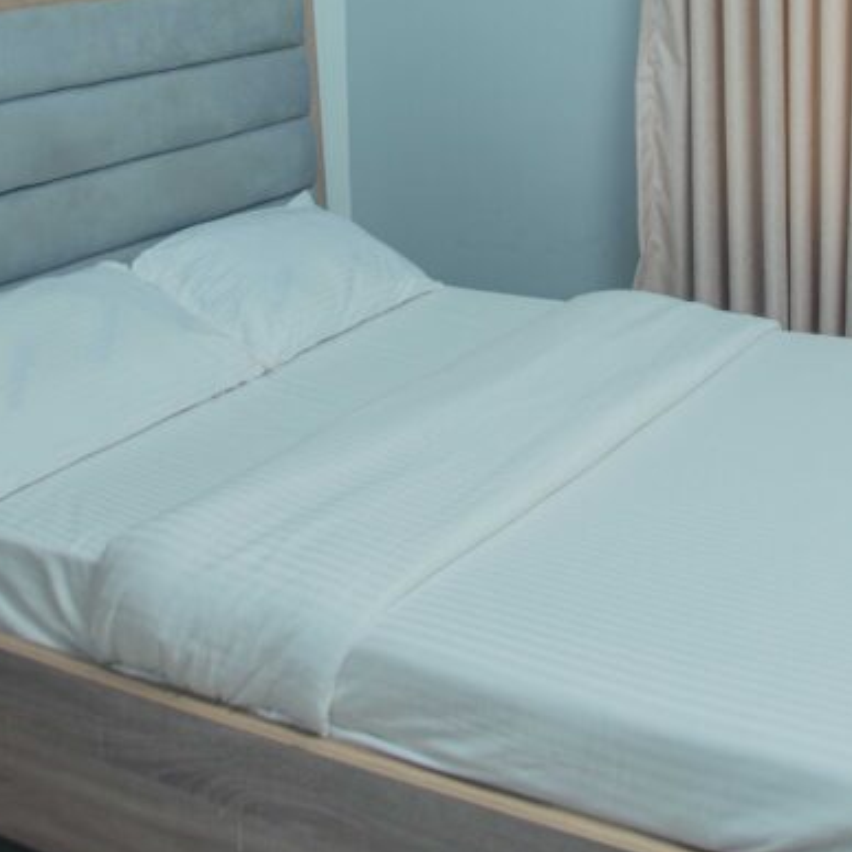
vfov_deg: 29.1
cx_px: 506
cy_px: -42
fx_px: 1504
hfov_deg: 31.6
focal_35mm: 54
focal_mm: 24
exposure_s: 1/30
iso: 320
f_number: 5.6
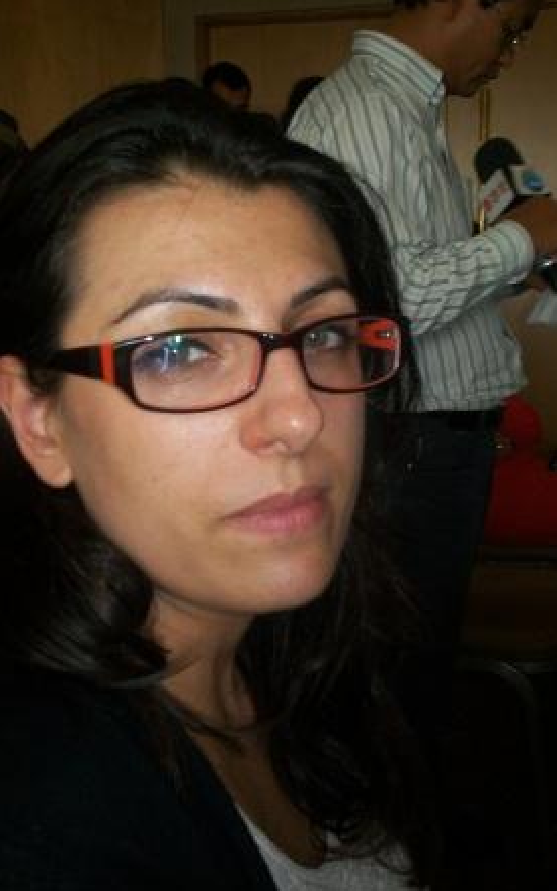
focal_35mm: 41
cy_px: 448
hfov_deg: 31.2
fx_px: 996
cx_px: 306
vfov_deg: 48.2
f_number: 4.5
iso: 80
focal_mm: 6.3
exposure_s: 1/30
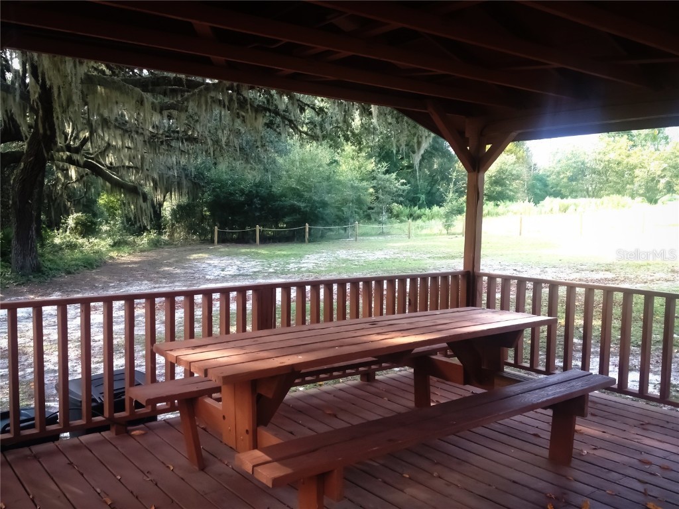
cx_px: 340
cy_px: 254
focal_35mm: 35
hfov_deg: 52.6
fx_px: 687
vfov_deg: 40.7
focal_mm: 4.28
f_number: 2.4
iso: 64
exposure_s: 1/120
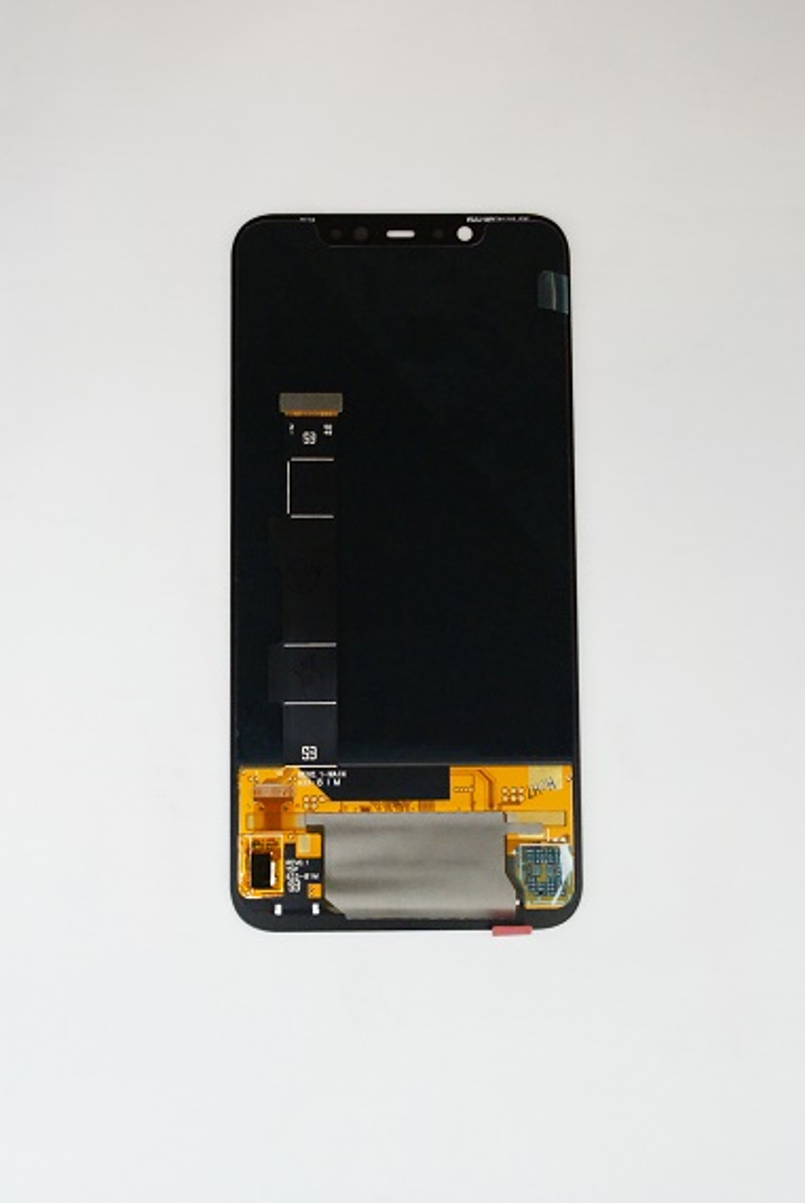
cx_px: 402
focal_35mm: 60
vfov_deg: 33.4
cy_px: 602
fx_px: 2006
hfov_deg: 22.7
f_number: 5.6
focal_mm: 40
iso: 1600
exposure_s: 1/160
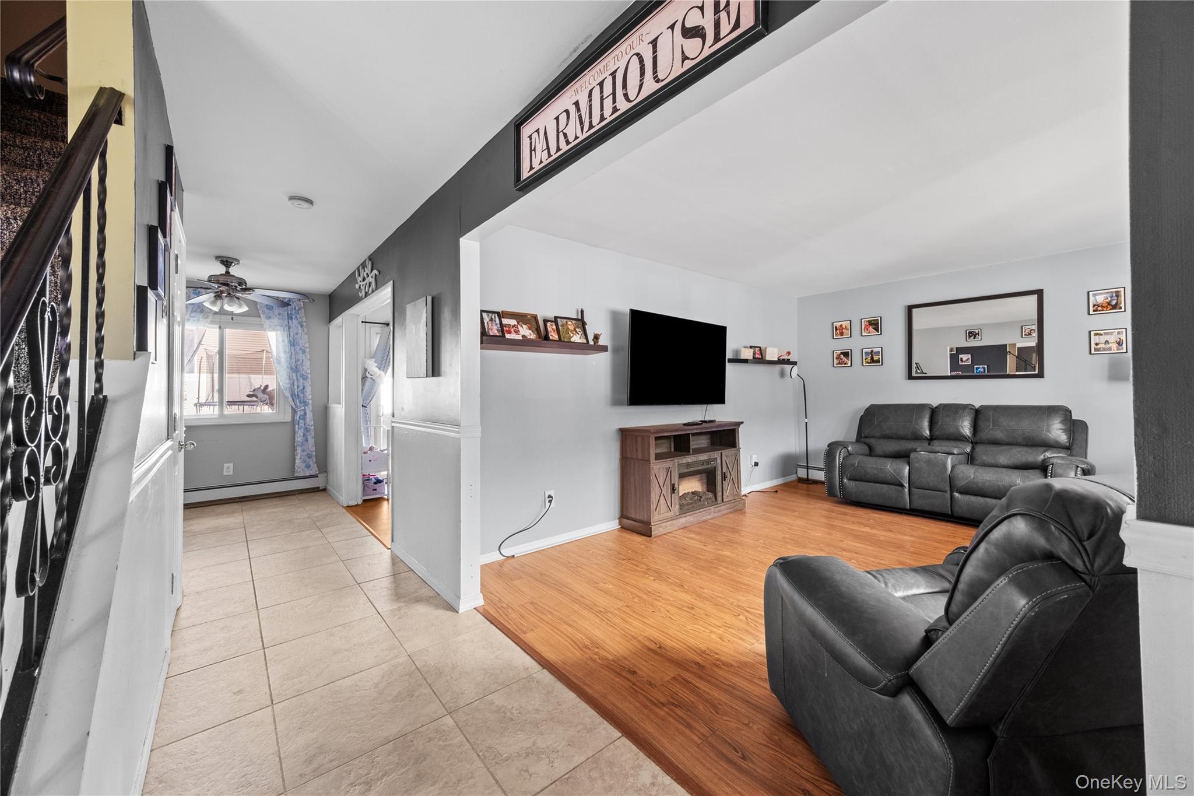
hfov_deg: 108.3
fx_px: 431
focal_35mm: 13
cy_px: 398
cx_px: 597
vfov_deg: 85.4
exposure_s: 1/2
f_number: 8
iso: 400
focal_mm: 8.7
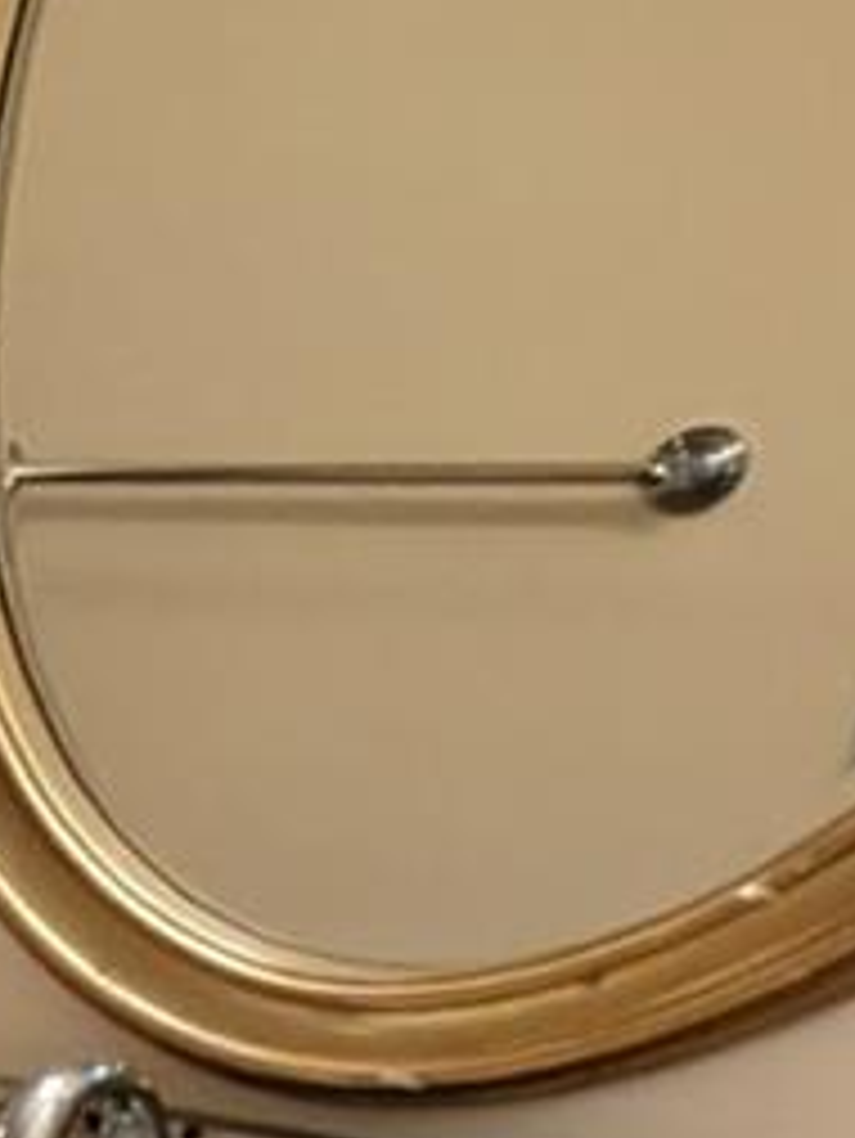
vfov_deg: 30.3
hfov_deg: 15.6
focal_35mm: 57
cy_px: 1246
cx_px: -1127
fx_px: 1876
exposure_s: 1/60
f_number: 1.7
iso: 154
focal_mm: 2.02
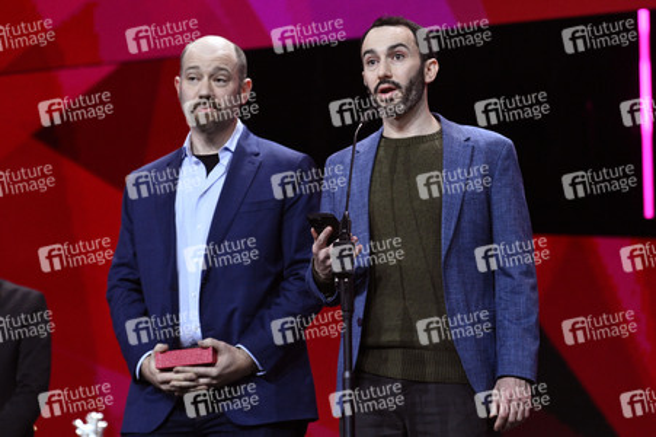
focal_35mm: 190
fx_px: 3460
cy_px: 218
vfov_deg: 7.2
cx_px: 328
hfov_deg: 10.8
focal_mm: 190
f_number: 5.6
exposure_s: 1/200
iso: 10000
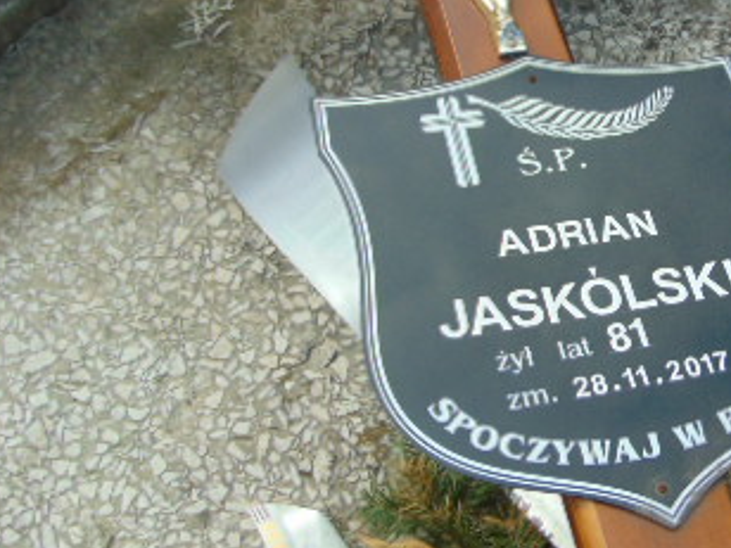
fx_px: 1098
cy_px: 263
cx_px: 615
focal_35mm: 52
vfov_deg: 28.0
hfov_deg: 35.3
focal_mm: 4.5
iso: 80
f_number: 3
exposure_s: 1/1000
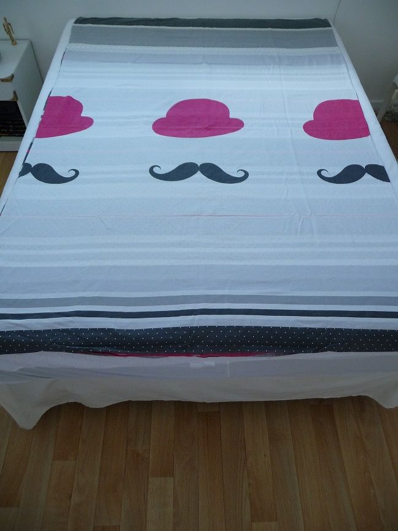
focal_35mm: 28
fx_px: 429
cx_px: 199
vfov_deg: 63.4
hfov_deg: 49.7
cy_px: 266
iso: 200
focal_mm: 4.7
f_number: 3.3
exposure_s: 1/30
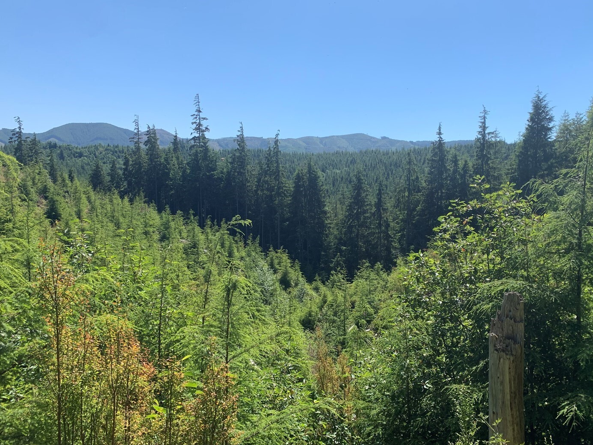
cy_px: 228
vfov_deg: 46.8
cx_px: 301
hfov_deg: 60.0
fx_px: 514
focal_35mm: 30
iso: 25
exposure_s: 1/2208
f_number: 1.8
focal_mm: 4.25
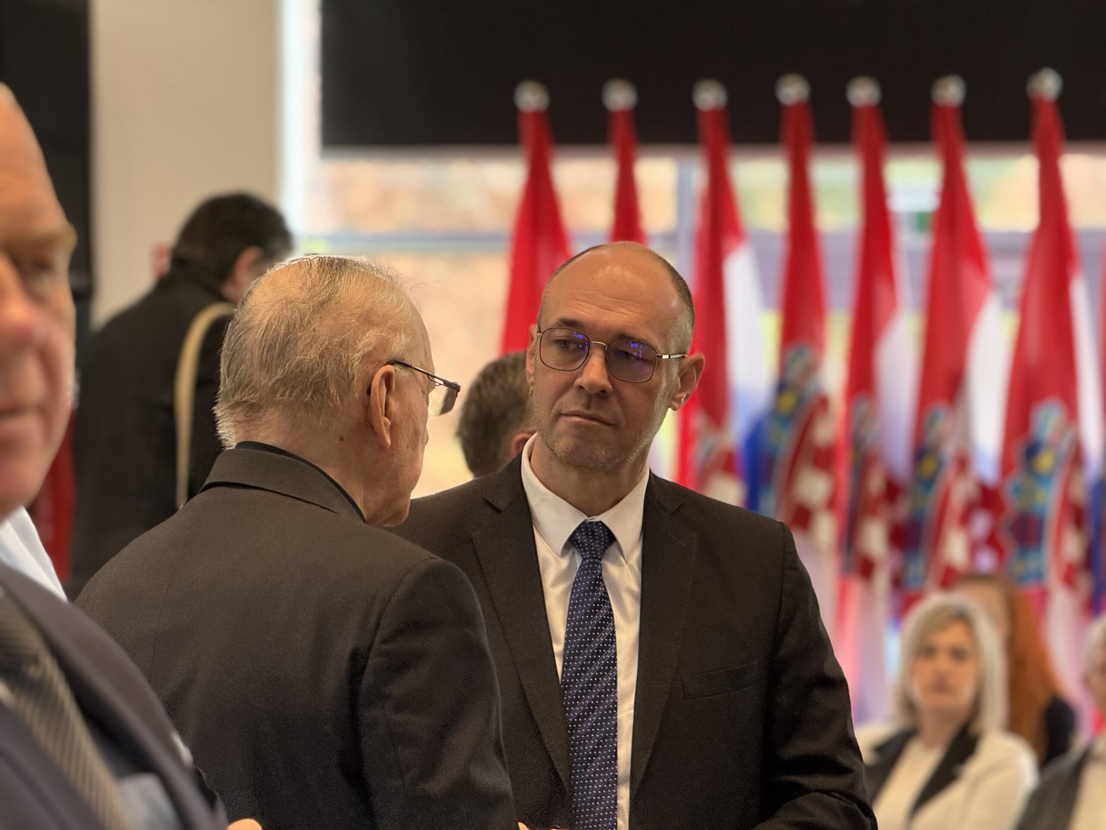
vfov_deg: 12.3
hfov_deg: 16.4
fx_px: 3834
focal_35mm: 120
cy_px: 415
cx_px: 553
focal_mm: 15.66
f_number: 2.8
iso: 125
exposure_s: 1/99
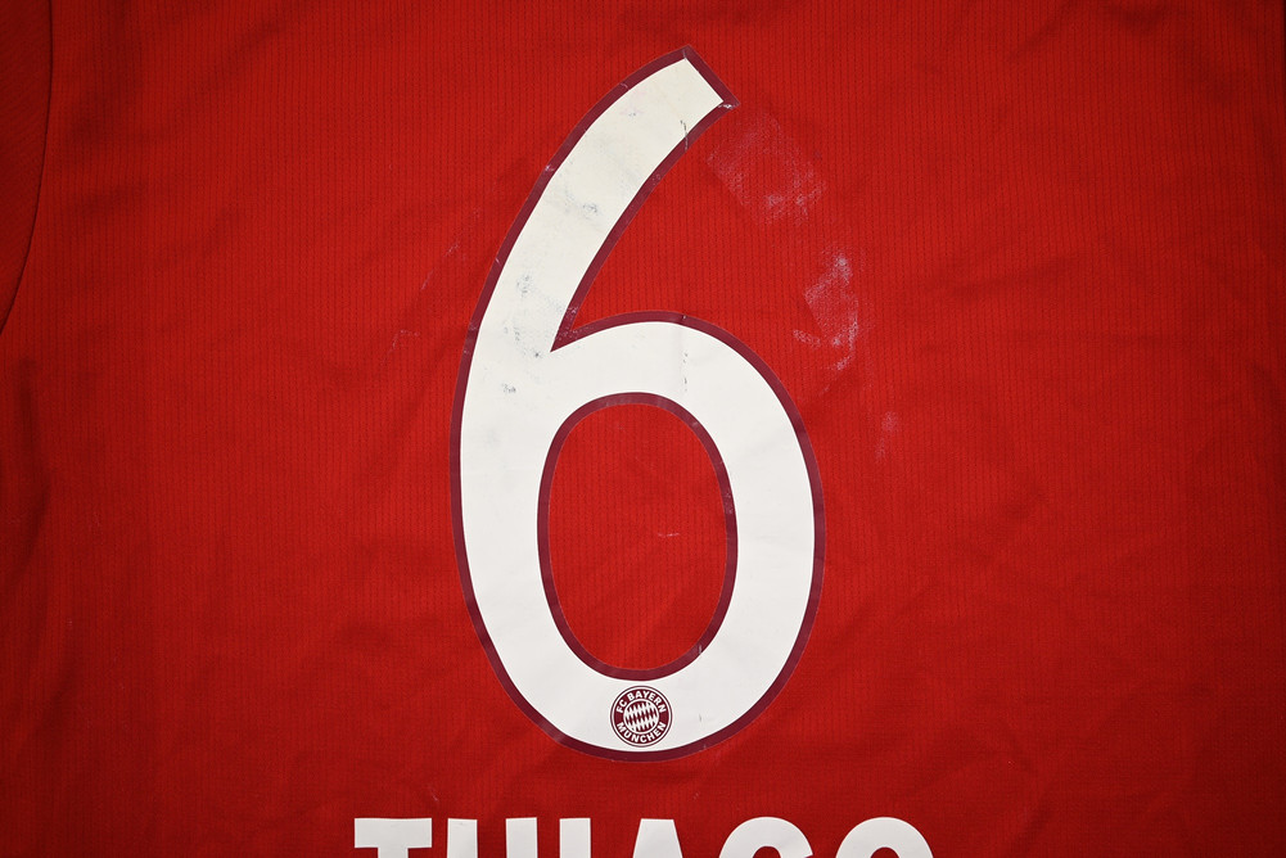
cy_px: 429
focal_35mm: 36
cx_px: 643
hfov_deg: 53.1
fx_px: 1286
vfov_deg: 36.9
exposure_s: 1/125
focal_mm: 36
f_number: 5
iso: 200
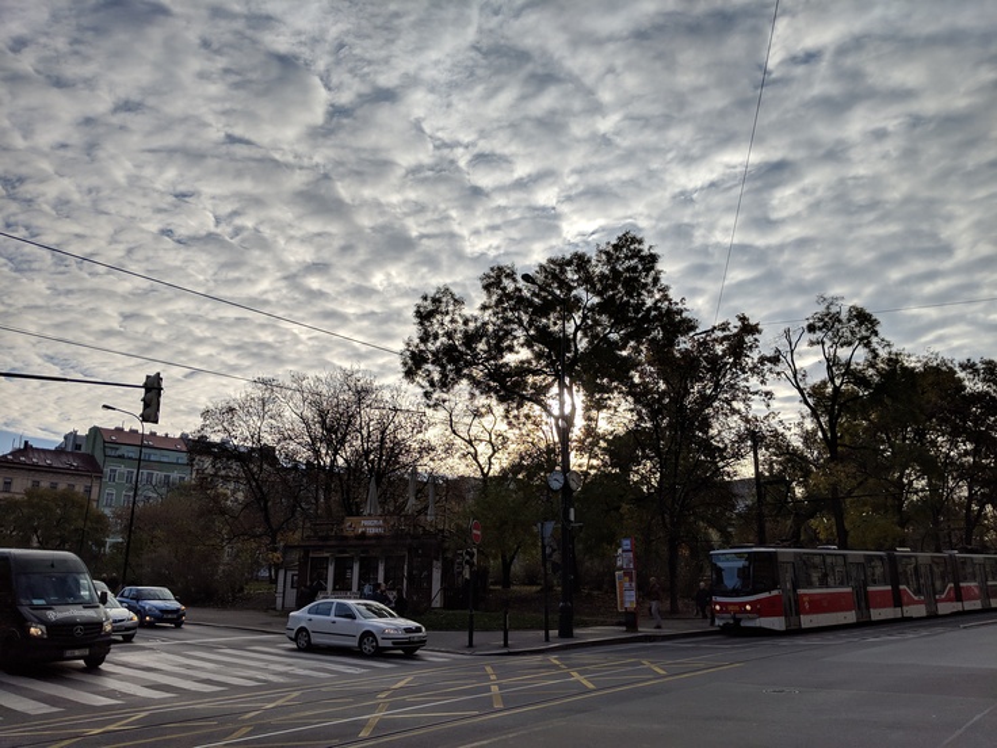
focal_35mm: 27
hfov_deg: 65.3
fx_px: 778
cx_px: 498
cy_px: 374
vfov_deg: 51.4
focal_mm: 4.44
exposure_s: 1/7812
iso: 67
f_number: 1.8
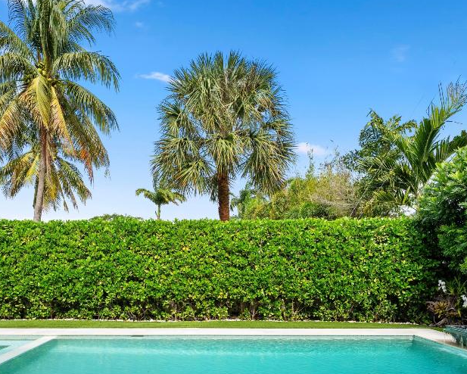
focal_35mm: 28
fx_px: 387
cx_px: 195
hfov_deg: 61.8
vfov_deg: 49.8
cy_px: 274
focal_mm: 16
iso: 100
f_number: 7.1
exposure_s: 1/320
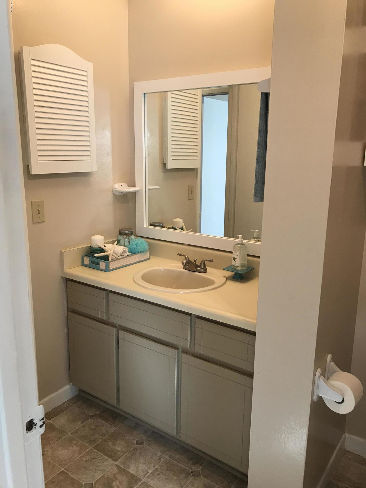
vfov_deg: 63.4
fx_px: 395
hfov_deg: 49.7
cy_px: 244
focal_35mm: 28
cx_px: 183
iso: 25
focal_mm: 3.99
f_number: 1.8
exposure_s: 1/30
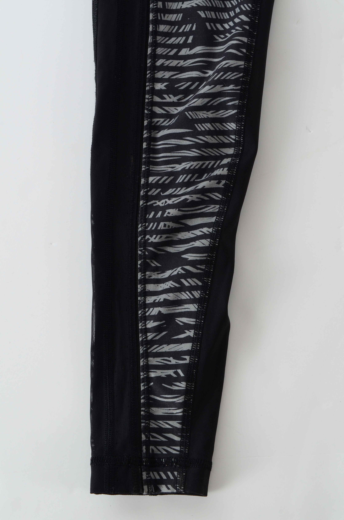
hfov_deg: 16.5
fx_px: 1188
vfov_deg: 24.7
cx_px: 172
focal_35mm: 82
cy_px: 260
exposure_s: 1/100
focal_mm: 55
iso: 400
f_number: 16
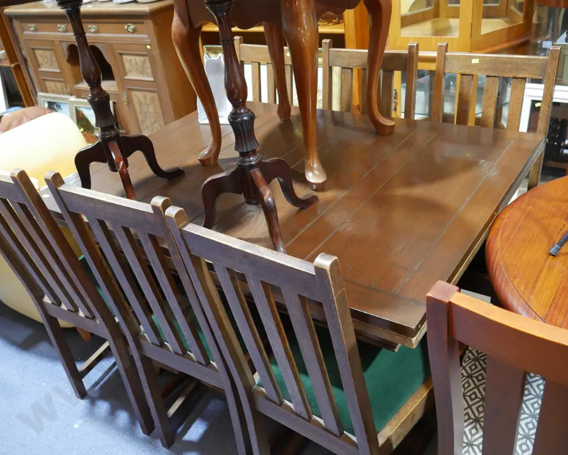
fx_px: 521
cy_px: 234
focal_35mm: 31
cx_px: 280
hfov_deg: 57.2
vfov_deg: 47.1
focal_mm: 14
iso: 1250
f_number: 4
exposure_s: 1/60
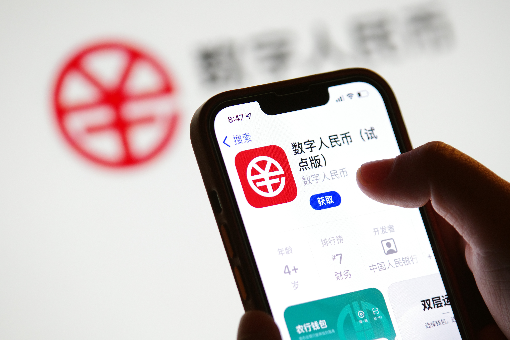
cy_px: 170
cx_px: 255
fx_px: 3060
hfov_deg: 9.5
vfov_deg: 6.4
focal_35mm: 216
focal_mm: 140
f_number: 4
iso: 1600
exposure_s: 1/250
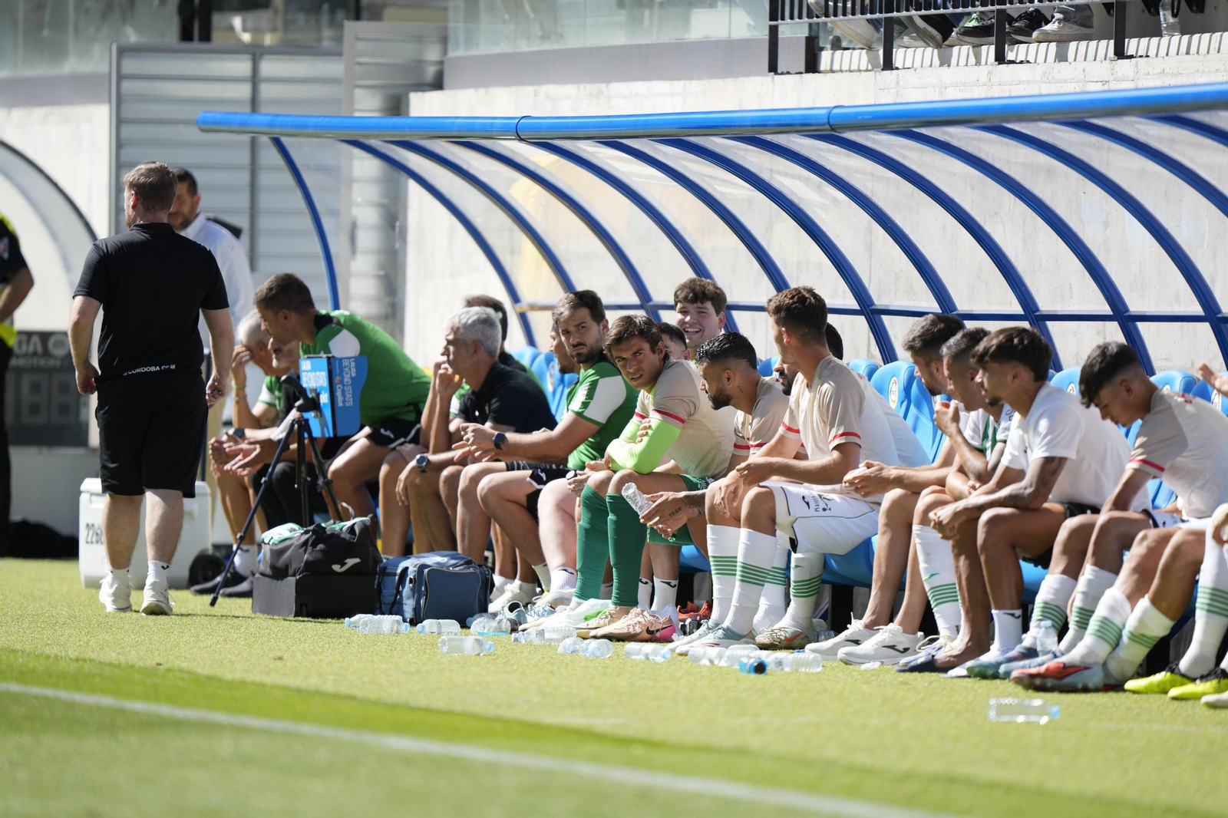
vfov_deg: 3.4
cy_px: 409
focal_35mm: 400
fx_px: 13641
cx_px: 614
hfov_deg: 5.2
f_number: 2.8
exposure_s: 1/1250
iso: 125
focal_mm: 400
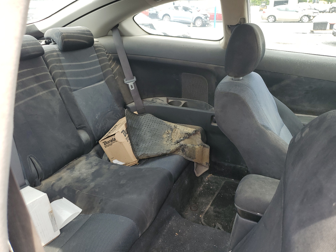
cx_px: 168
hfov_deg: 67.3
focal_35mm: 26
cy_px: 126
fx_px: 252
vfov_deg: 53.1
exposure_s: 1/294
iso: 50
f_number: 1.5
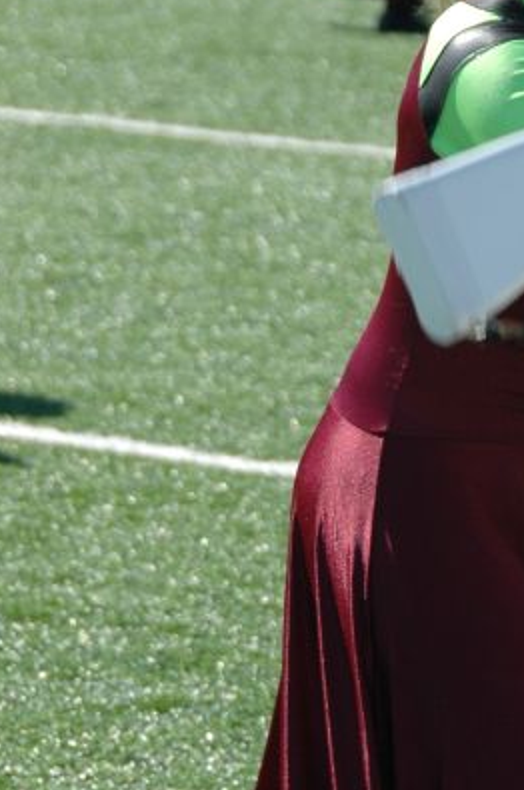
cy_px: 456
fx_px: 8091
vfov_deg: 5.6
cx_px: 602
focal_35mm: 369
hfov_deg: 3.7
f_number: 5.6
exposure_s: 1/500
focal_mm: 95
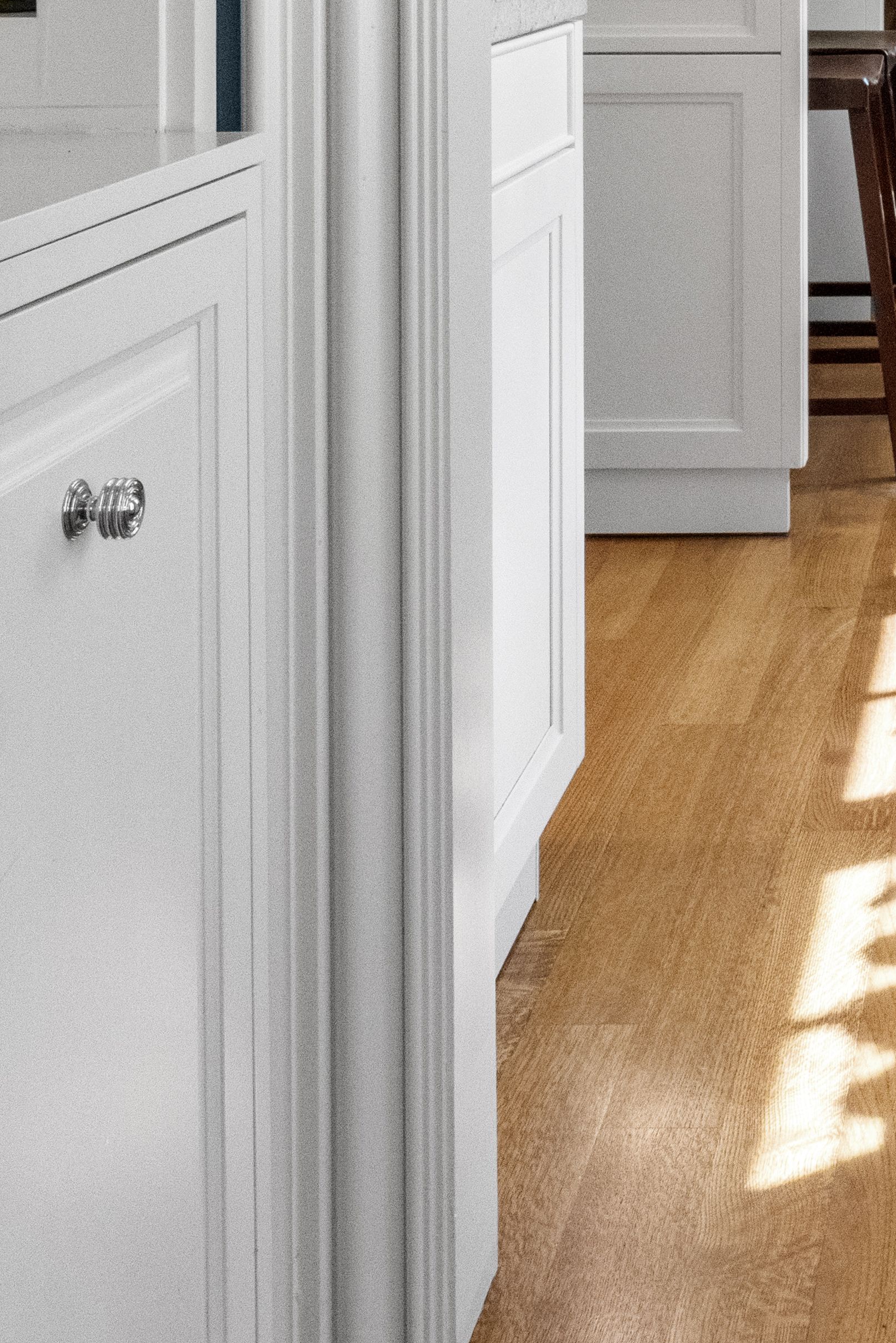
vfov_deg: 31.1
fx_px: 2141
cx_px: 1102
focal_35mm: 57
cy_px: -127
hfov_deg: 21.7
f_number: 11
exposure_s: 1/25
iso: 2500
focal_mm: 14.6
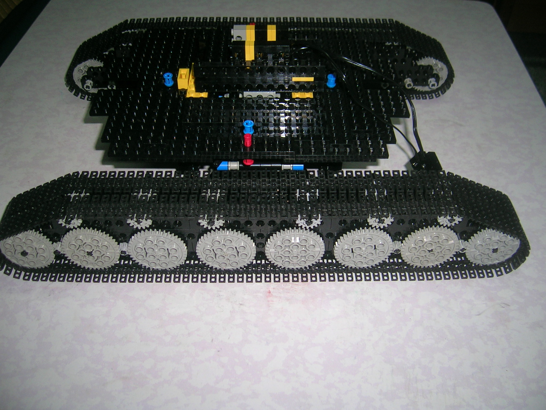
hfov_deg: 52.6
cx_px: 273
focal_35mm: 35
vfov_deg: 40.7
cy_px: 205
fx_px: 552
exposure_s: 1/60.1
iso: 50
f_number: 2.8
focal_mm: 5.4
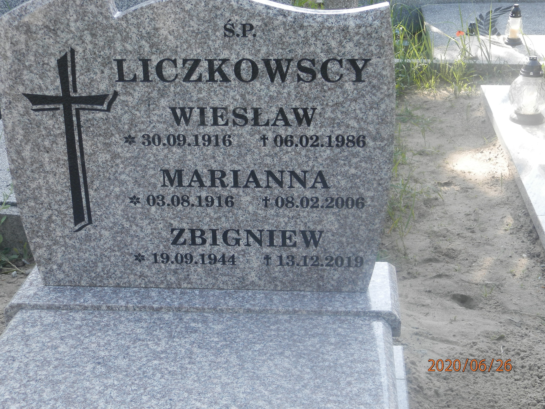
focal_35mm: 55
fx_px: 866
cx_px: 272
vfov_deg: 26.6
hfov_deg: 34.9
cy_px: 204
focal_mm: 9.9
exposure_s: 1/125
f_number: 3.8
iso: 80
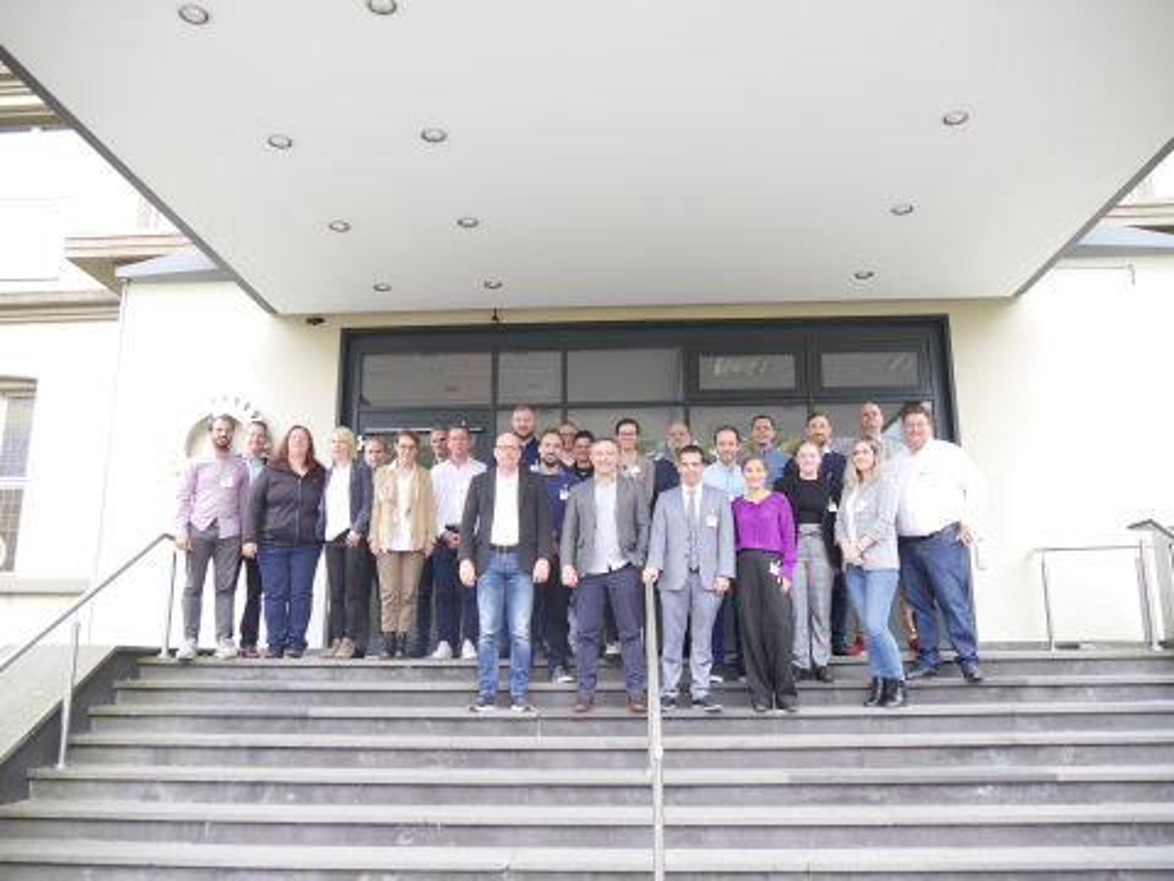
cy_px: 440
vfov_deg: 49.7
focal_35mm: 28
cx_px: 587
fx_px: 950
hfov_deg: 63.4
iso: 160
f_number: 3.5
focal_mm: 14
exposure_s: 1/60
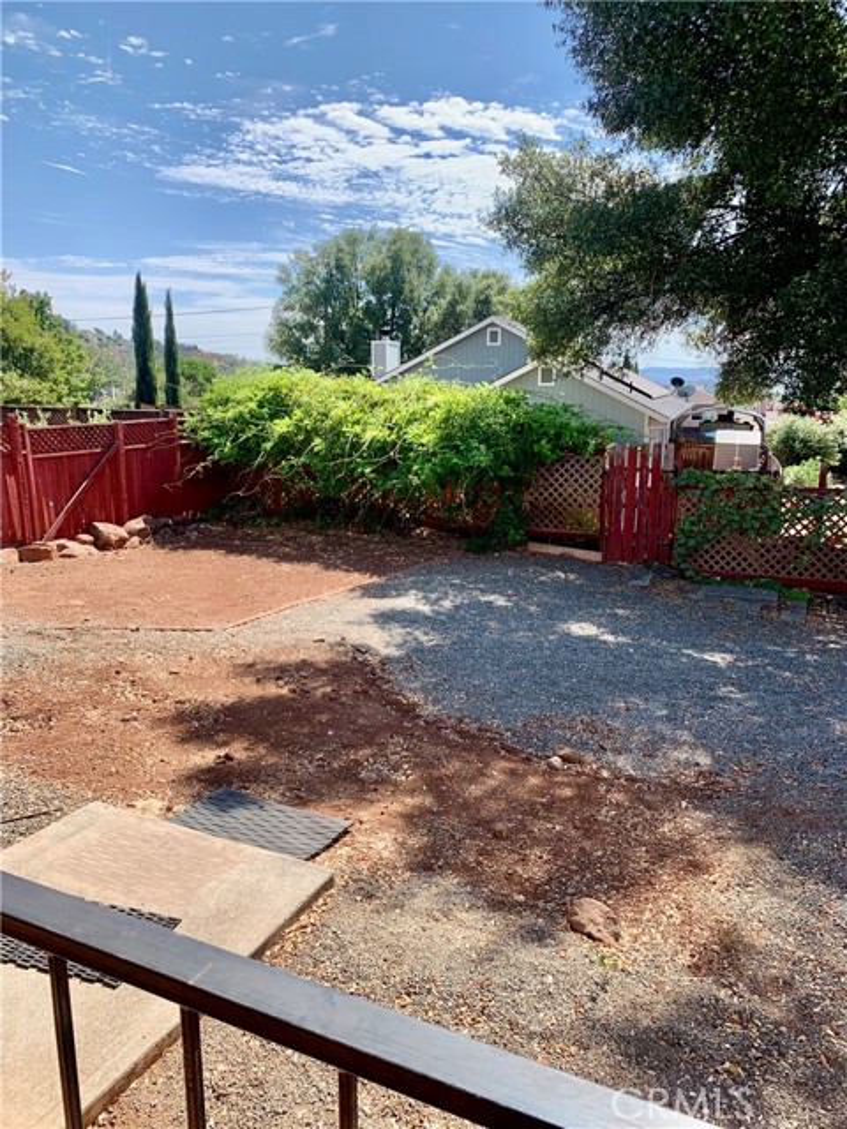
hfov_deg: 53.1
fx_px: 848
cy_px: 564
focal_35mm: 26
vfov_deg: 67.3
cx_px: 424
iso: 25
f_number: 1.8
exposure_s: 1/1447
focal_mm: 4.25
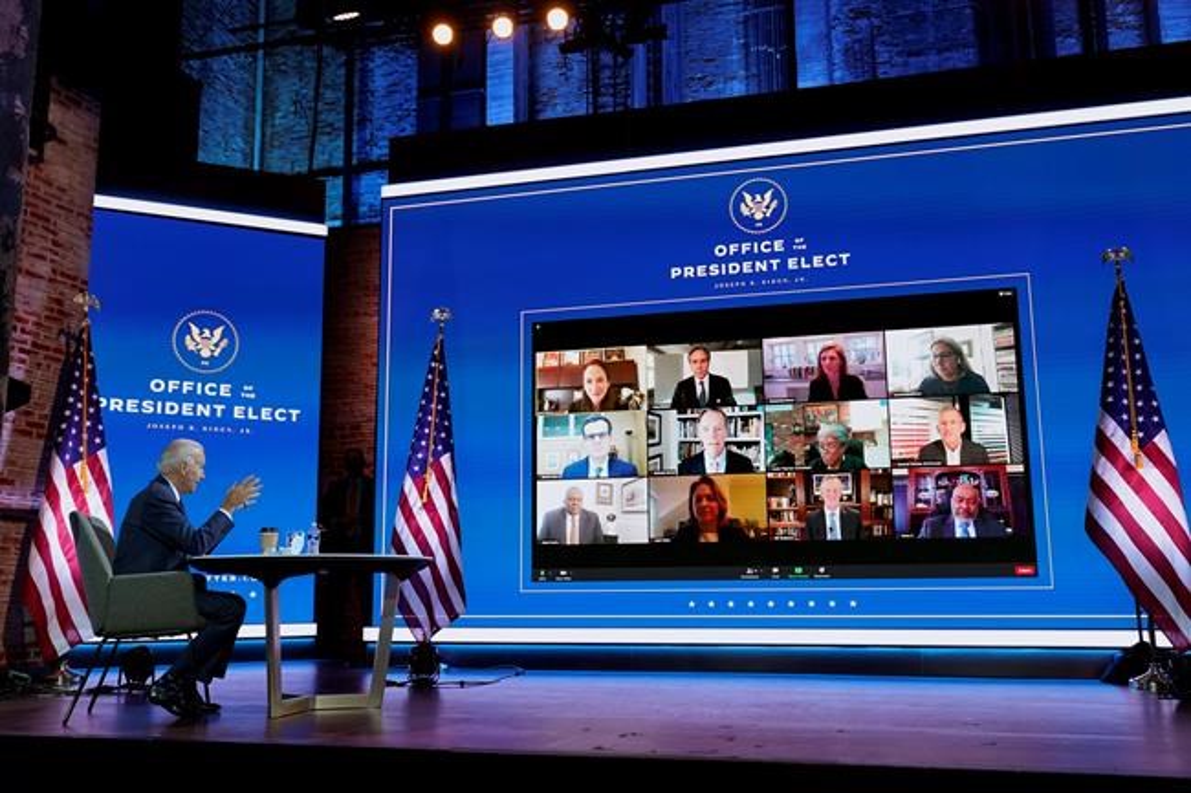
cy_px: 396
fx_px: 1091
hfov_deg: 57.2
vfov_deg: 39.9
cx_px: 596
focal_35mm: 33
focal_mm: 33
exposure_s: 1/200
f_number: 3.2
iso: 1600
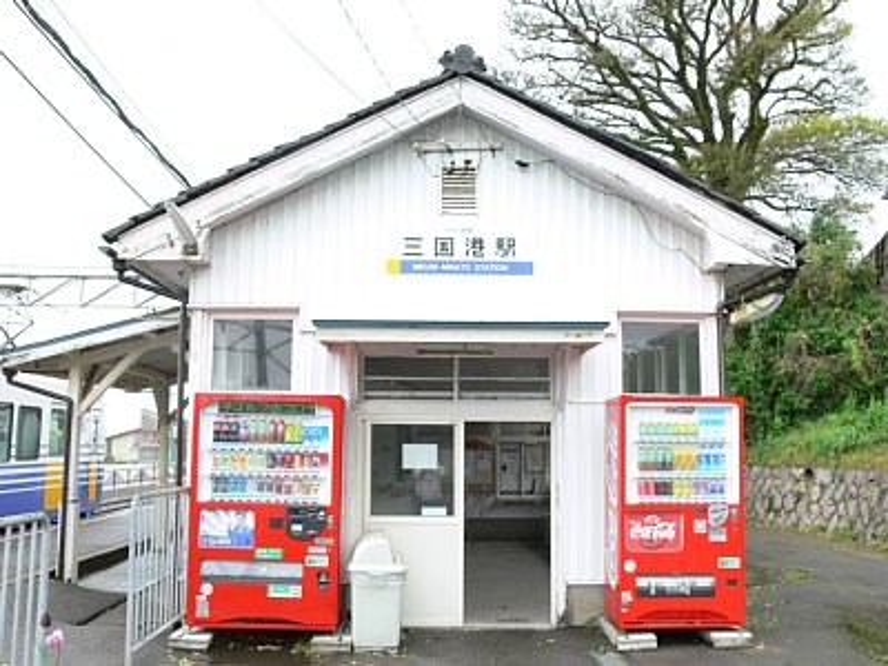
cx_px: 444
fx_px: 898
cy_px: 333
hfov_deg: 52.6
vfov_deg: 40.7
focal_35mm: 35
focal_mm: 7.4
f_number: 3.6
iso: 80
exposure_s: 1/50
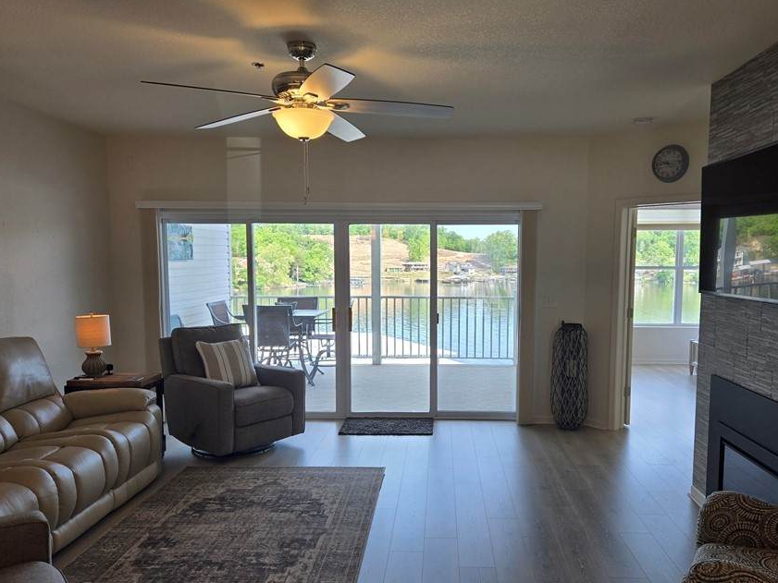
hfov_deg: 63.3
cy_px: 317
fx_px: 629
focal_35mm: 28
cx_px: 431
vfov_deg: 49.7
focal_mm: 5.4
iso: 25
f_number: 1.8
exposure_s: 1/126
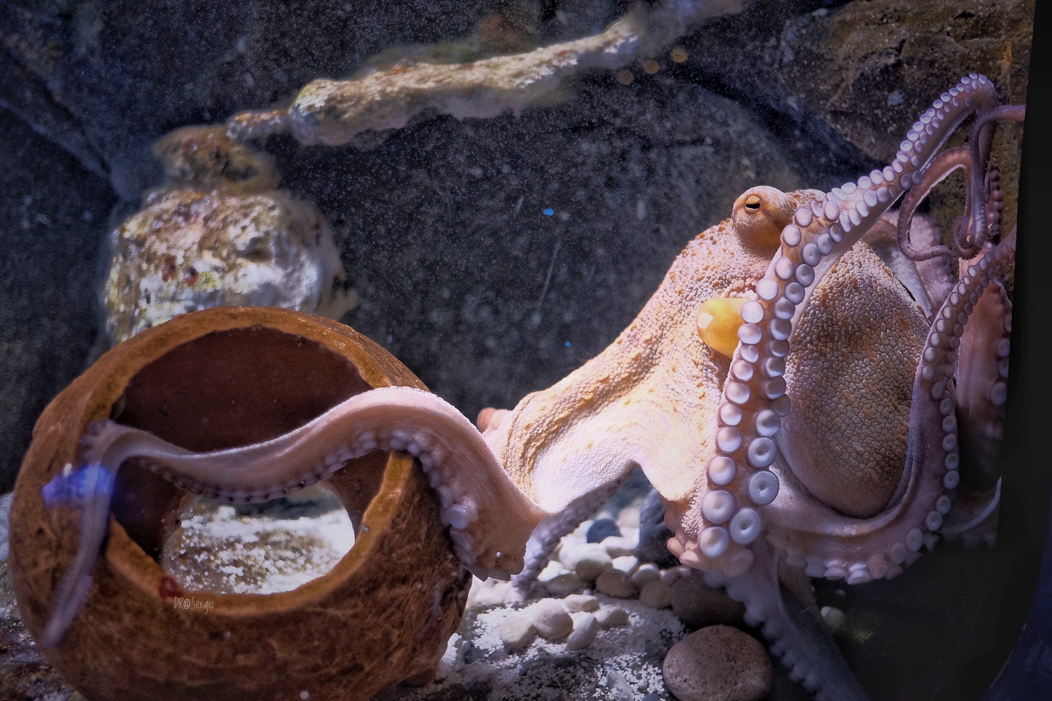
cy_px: 350
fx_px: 789
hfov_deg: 67.4
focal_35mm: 27
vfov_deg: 47.9
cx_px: 526
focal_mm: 18
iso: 2500
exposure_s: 1/40
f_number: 2
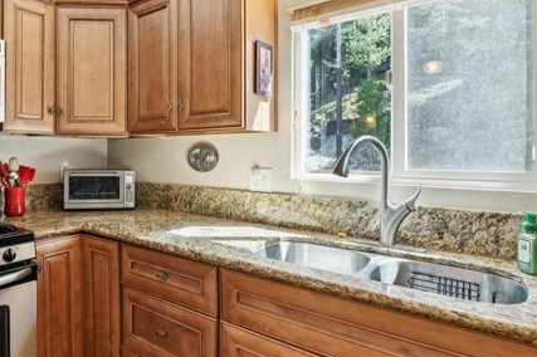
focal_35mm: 24
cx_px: 170
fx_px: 362
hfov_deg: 70.5
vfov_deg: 52.4
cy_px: 157
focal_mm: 16.2
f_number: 13
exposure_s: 1/2.5
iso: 100
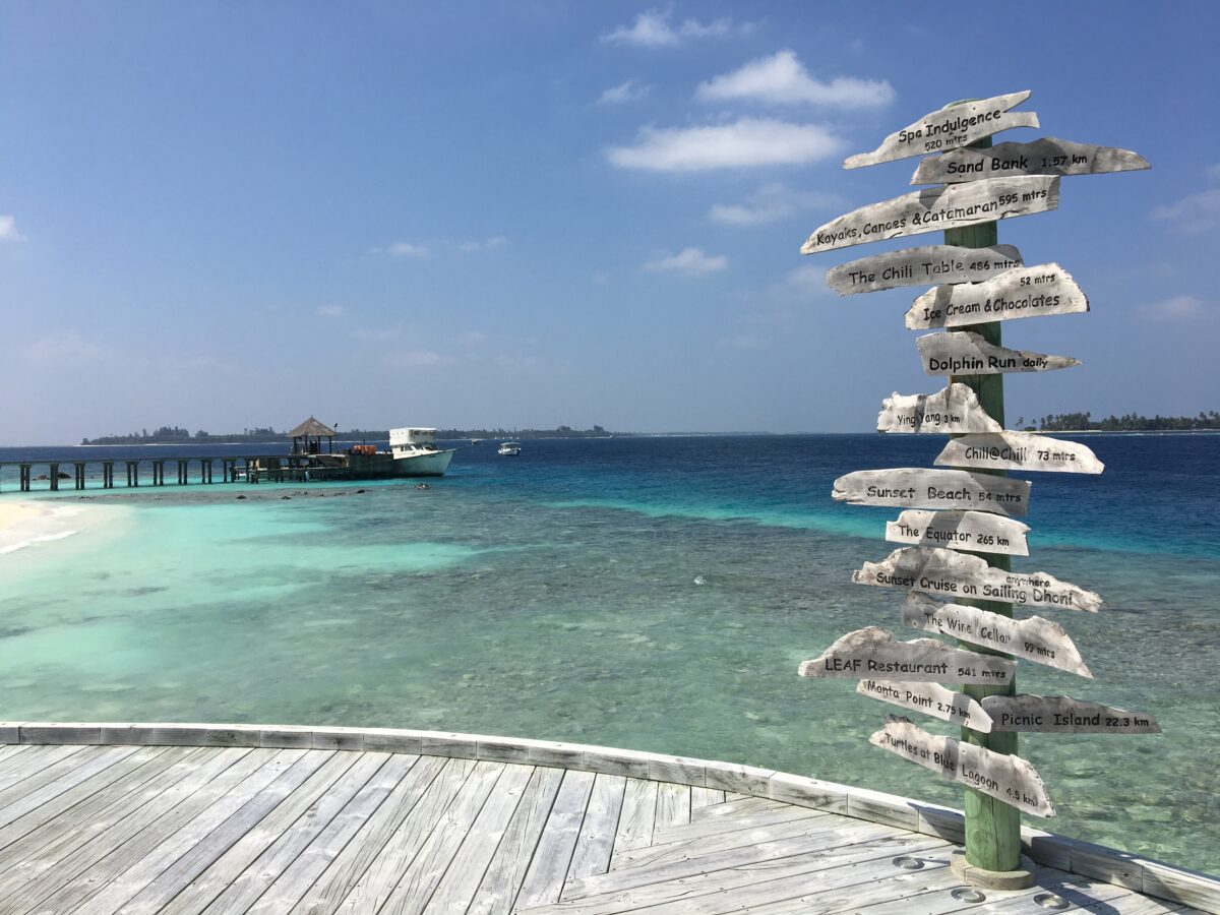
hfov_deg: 61.7
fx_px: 1022
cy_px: 458
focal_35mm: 29
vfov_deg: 48.2
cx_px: 610
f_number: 2.2
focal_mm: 4.15
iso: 25
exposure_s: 1/2959
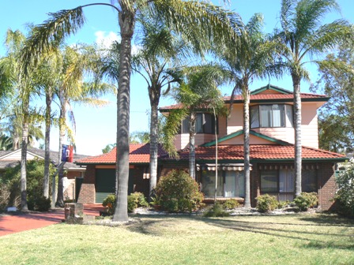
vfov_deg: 39.7
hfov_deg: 51.4
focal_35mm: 36
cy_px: 132
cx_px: 177
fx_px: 368
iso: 80
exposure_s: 1/200
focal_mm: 6
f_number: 5.6
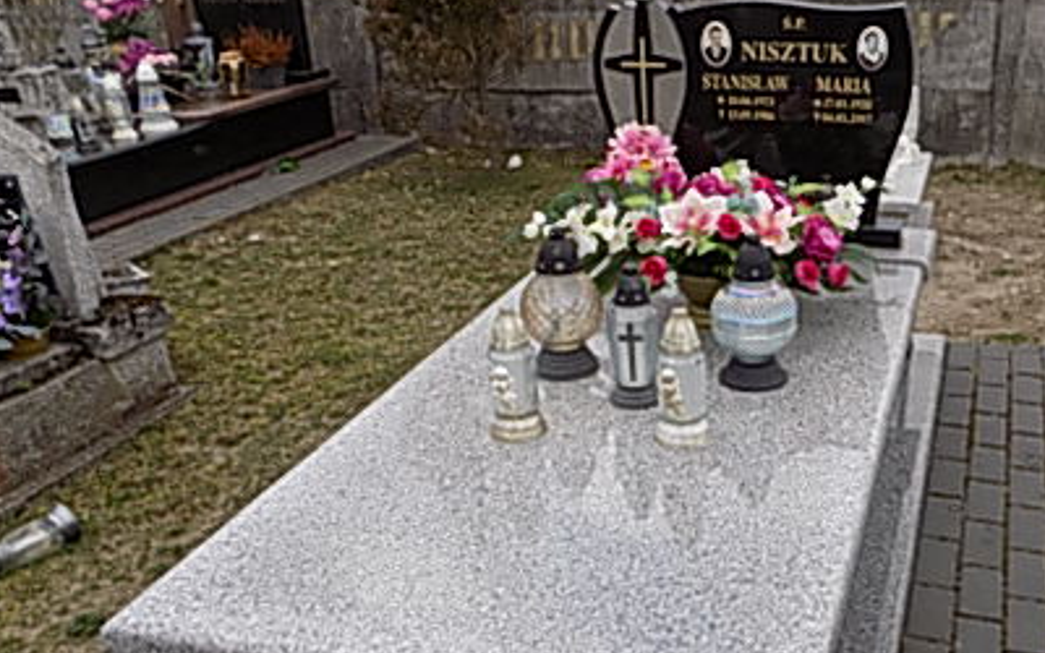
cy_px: 465
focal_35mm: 39
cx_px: 698
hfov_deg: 49.5
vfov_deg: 32.3
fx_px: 1111
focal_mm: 4
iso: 80
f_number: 3.1
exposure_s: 1/400
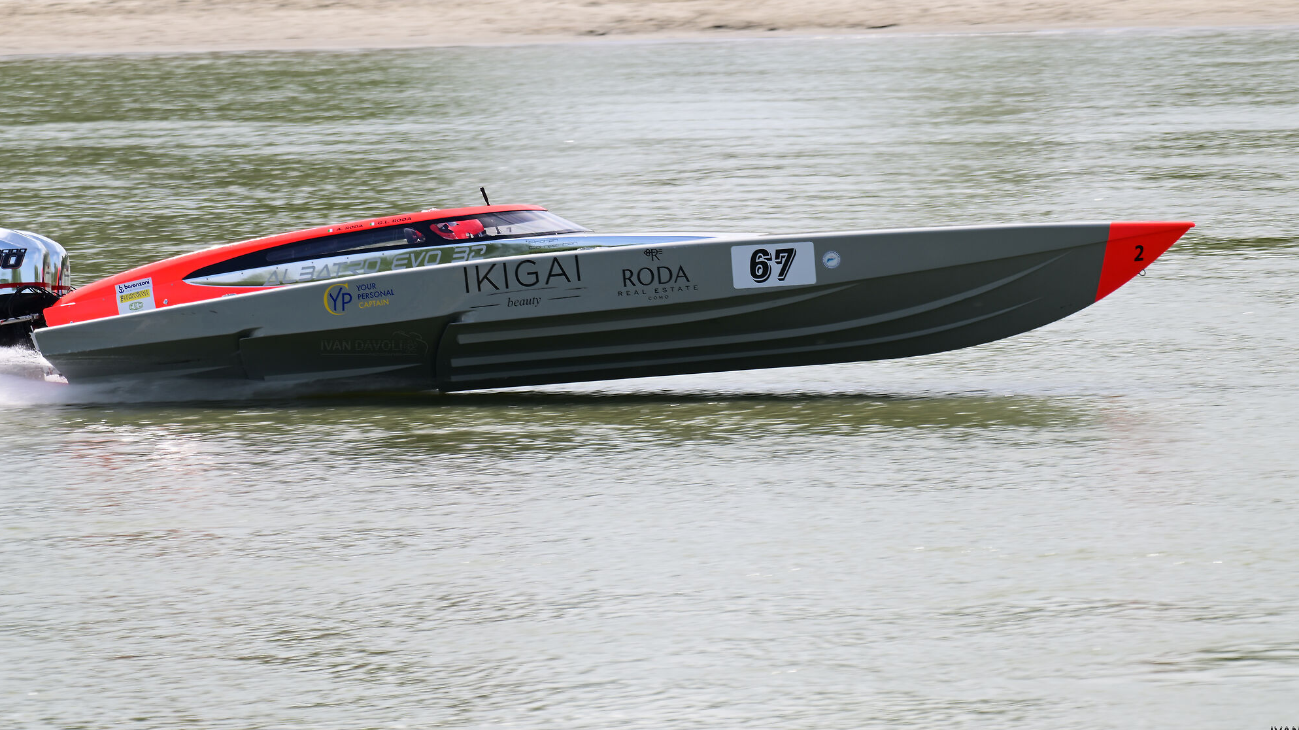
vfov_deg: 3.3
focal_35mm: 367
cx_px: 626
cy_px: 244
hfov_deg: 5.9
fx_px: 12639
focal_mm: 290
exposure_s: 1/500
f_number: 5.6
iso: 110
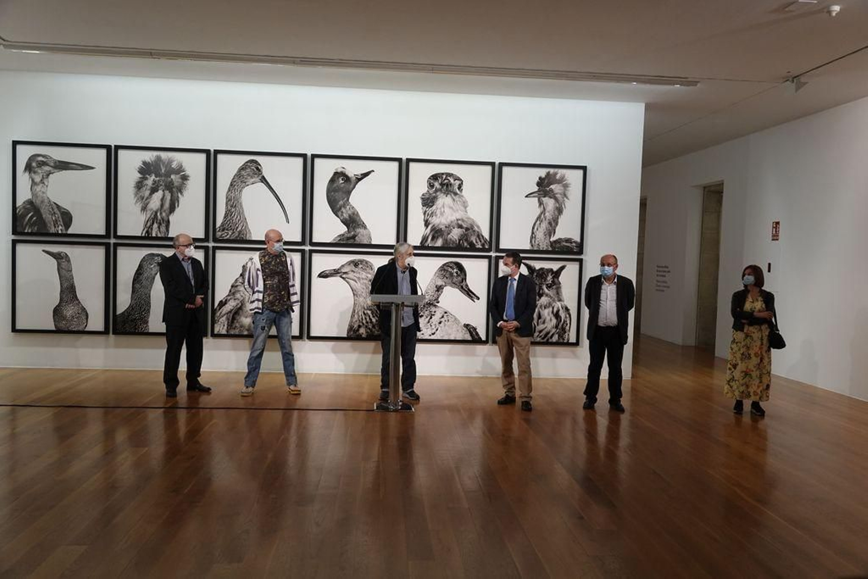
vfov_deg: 45.0
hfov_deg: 63.7
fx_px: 699
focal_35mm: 29
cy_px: 290
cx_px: 434
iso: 500
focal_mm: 10.59
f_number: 2.8
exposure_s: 1/125
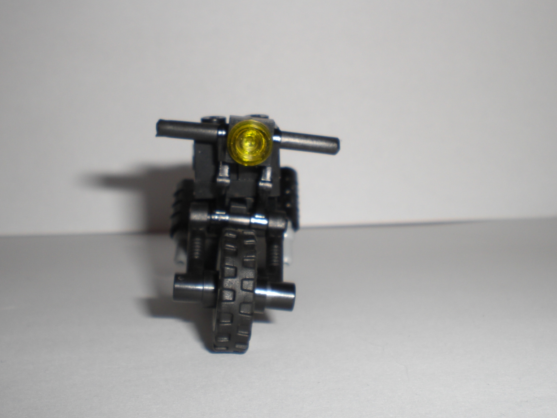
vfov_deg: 29.6
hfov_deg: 38.8
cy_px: 165
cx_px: 240
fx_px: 789
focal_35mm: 49
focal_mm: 6.3
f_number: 4.4
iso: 50
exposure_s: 1/60
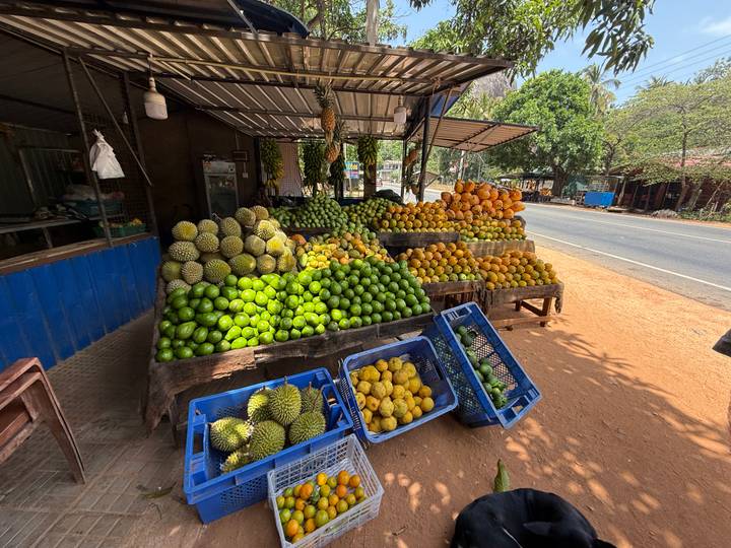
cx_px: 366
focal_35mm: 14
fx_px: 296
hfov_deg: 102.1
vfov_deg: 85.7
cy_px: 274
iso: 64
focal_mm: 2.22
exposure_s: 1/264
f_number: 2.2
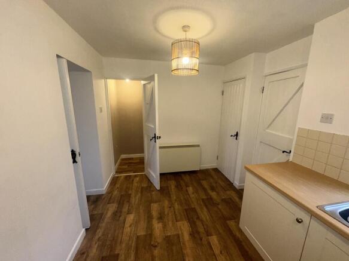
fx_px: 141
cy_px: 130
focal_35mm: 14
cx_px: 174
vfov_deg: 85.7
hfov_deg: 102.1
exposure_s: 1/100
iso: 100
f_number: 2.2
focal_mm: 2.22
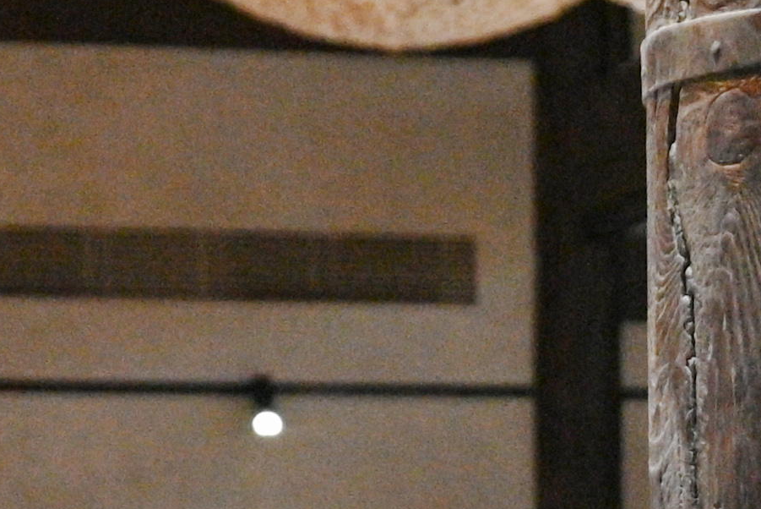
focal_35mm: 247
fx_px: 5224
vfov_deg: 5.2
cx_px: 706
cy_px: 1655
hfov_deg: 8.3
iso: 3200
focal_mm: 37
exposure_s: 1/100
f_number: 5
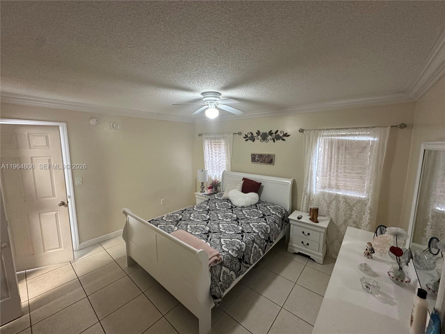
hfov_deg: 102.1
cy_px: 167
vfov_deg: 85.7
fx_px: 180
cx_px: 222
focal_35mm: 14
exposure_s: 1/60
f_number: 2.2
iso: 320
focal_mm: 2.22
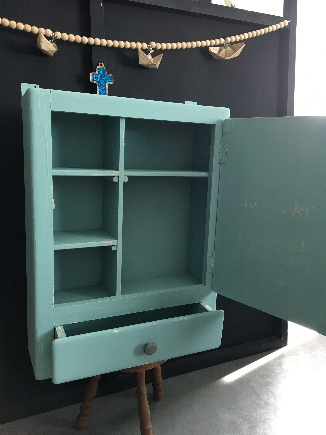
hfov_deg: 48.2
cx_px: 163
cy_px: 218
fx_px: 364
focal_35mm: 29
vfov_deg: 61.7
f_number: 2.2
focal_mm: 4.15
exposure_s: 1/33
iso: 80
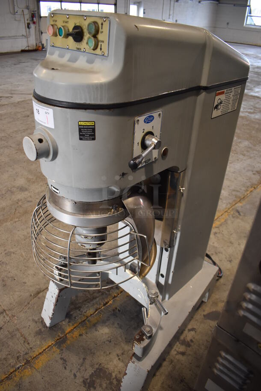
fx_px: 293
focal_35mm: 27
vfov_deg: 67.3
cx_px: 130
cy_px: 196
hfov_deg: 48.0
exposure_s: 1/125
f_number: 3.5
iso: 900
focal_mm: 18
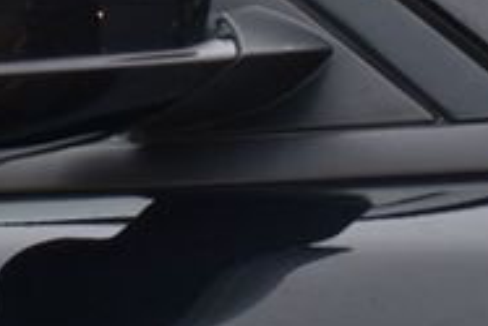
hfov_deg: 13.7
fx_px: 2017
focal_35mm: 149
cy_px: 39
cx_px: 68
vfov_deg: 9.2
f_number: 6.3
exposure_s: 1/15
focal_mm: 29
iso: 640
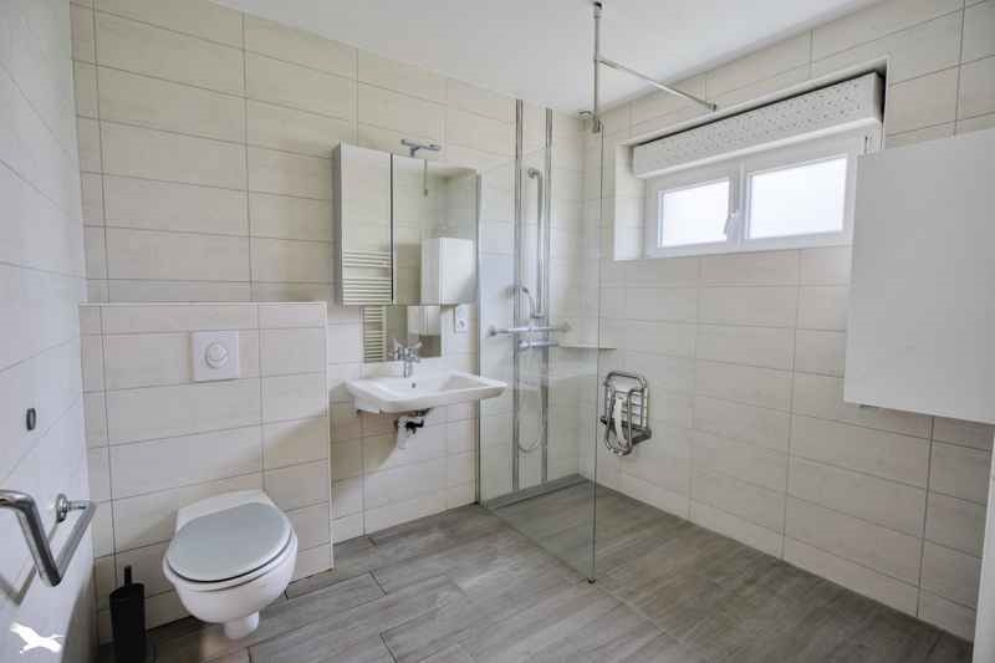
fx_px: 470
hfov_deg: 93.3
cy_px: 332
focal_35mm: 17
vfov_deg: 70.4
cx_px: 498
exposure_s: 1/25
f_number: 8
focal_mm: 17
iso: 800
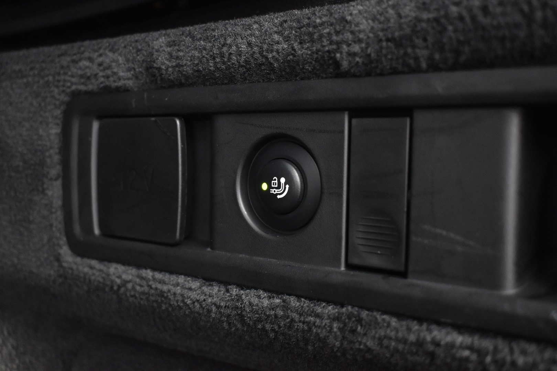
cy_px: 186
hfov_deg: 47.9
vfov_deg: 33.0
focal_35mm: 40
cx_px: 278
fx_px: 627
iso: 3200
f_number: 4
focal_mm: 27
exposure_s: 1/30
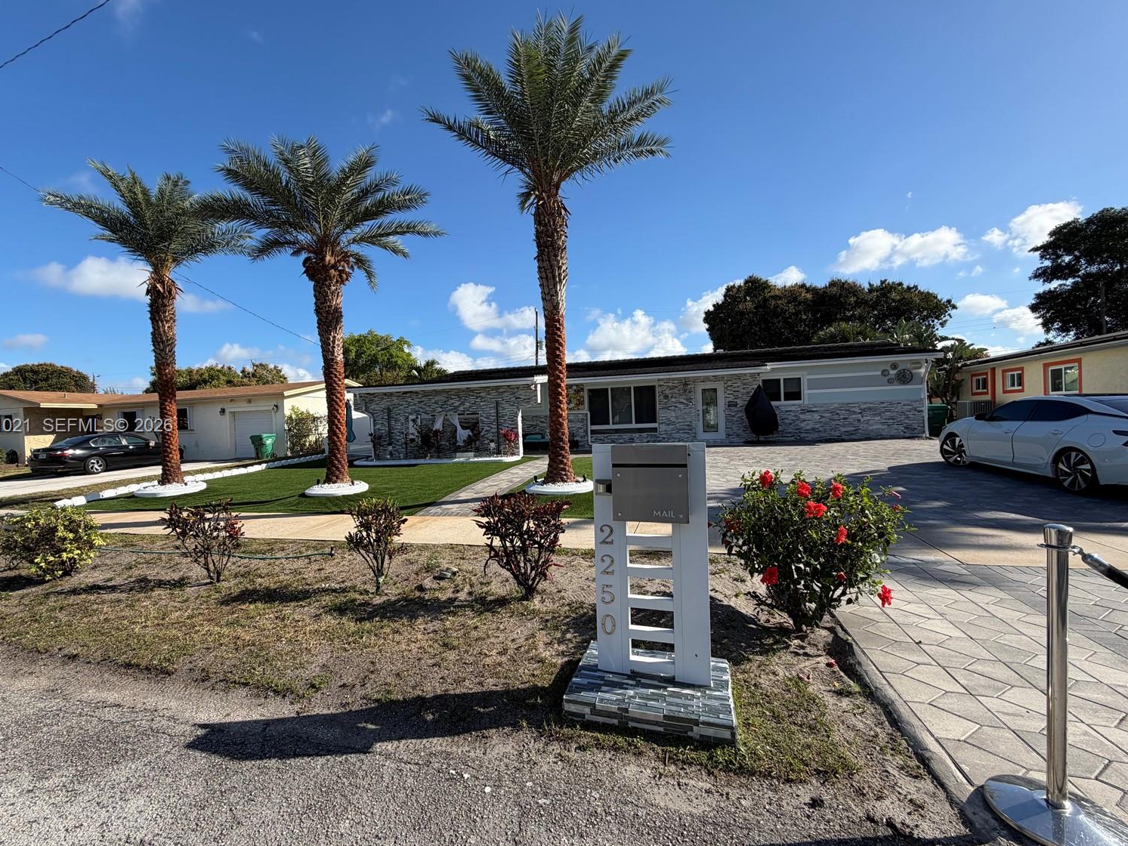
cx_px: 542
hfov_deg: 98.1
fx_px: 489
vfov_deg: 81.8
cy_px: 427
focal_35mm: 15
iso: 25
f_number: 2.2
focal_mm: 2.22
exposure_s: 1/770
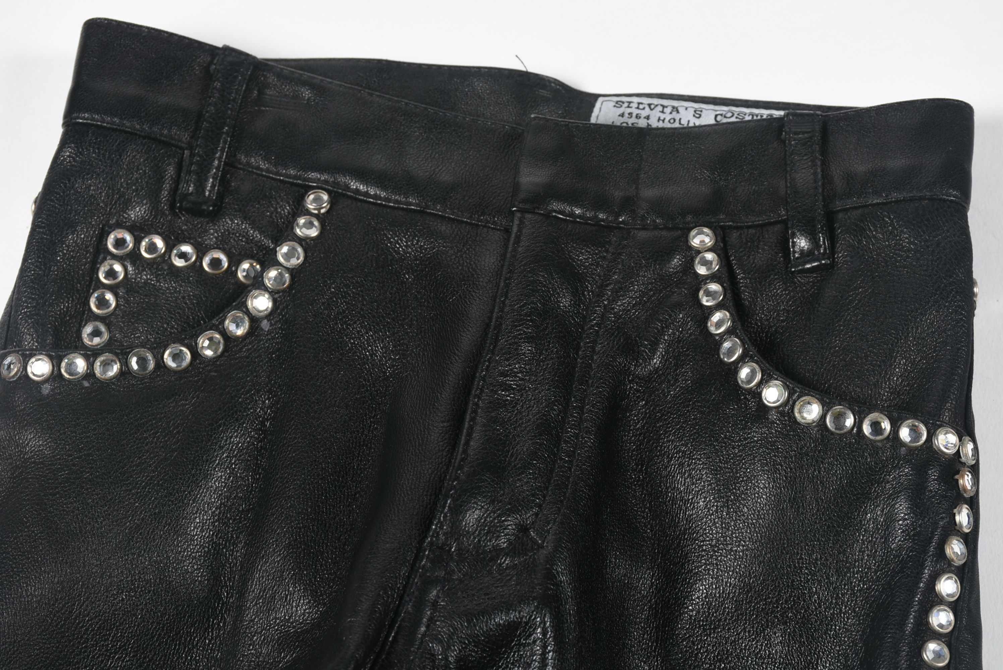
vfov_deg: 17.5
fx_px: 2175
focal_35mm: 78
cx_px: 502
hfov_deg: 26.0
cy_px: 335
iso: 200
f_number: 10
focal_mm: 52
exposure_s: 1/125
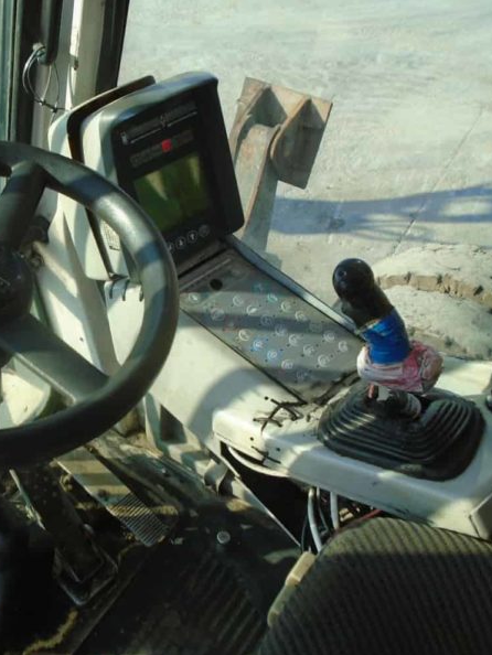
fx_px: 663
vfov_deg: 52.6
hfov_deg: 39.0
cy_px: 329
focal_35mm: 35
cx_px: 92
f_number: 3.2
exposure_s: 1/400
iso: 100
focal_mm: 4.6
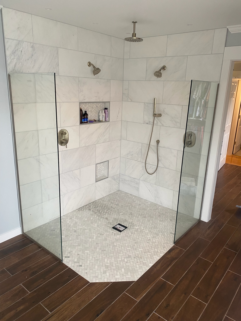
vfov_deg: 67.3
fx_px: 241
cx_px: 120
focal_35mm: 26
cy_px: 160
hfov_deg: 53.1
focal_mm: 4.25
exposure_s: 1/60
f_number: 1.8
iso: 125
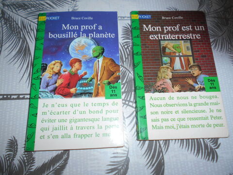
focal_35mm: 26
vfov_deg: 53.1
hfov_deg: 67.3
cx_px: 116
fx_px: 175
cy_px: 88
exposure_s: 1/25
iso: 80
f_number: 3.2
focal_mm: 4.6
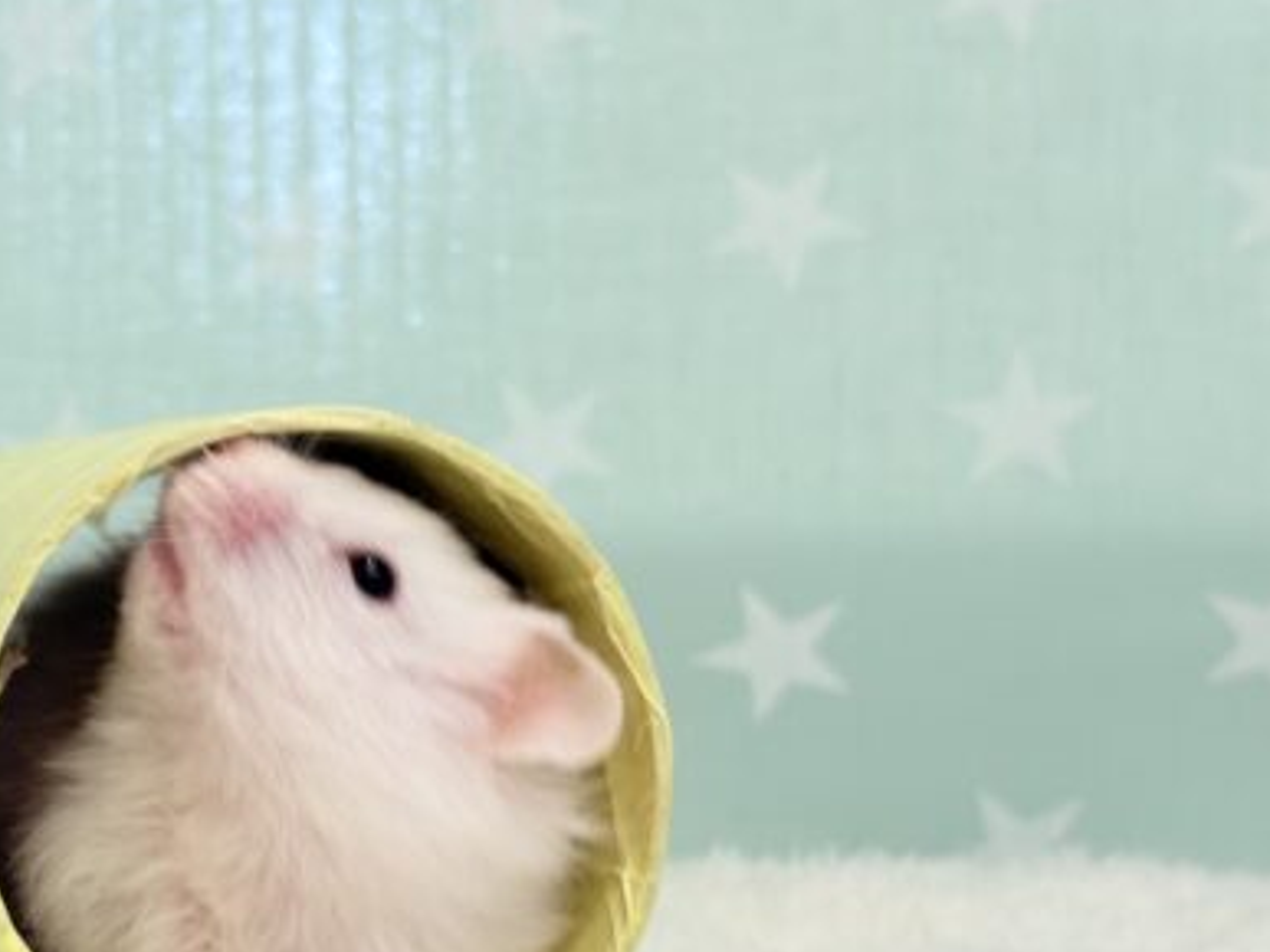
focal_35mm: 86
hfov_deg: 22.5
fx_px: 3154
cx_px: 253
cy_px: 752
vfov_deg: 17.0
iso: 32
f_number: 1.6
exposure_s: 1/50
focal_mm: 5.96
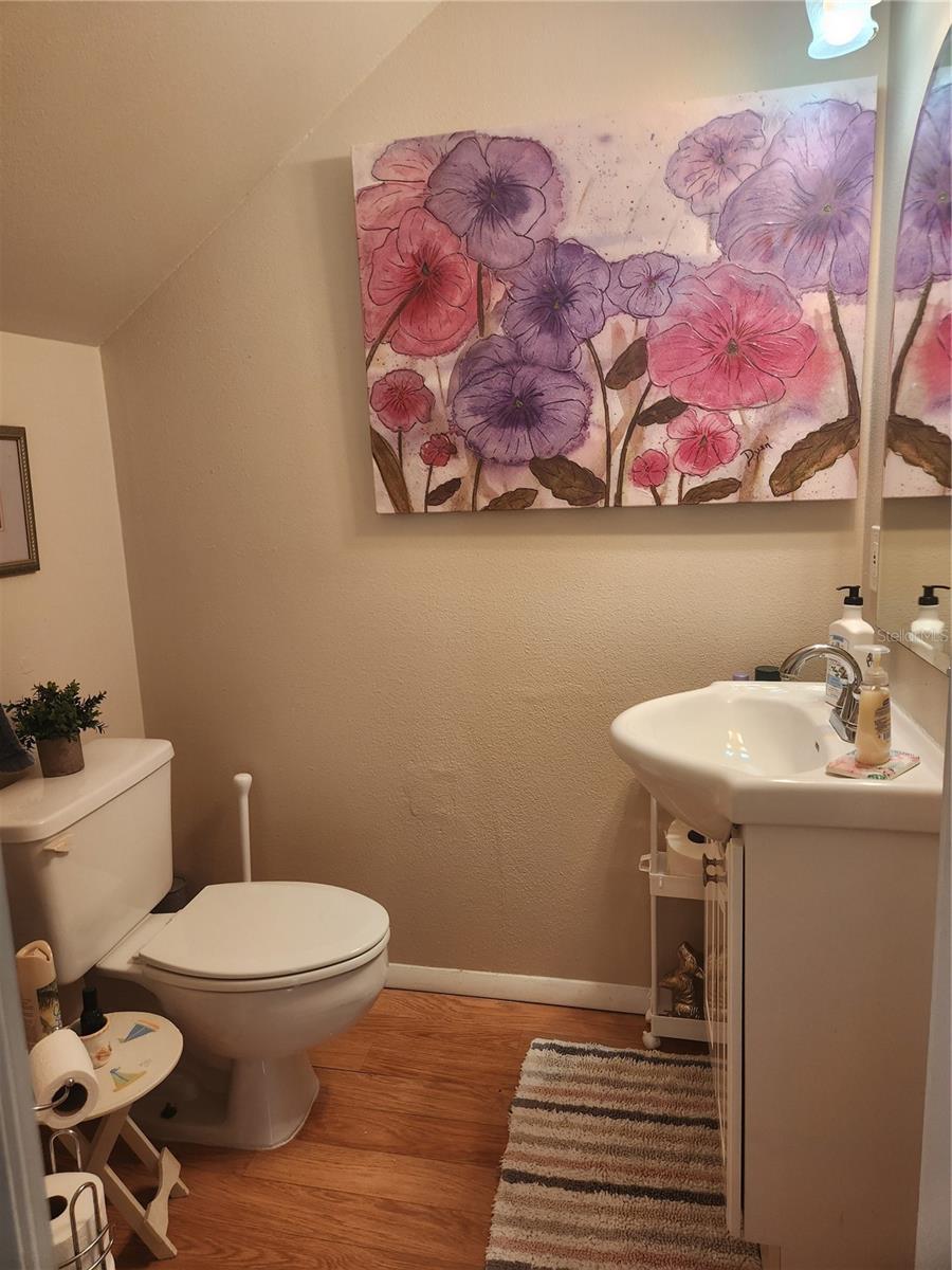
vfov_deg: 73.9
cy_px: 635
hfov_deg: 58.9
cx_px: 476
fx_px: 843
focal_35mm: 23
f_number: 1.8
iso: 125
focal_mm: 5.4
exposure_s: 1/120
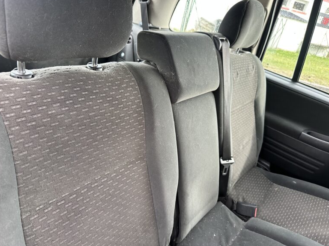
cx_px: 160
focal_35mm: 25
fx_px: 238
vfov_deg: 54.9
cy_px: 125
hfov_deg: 69.4
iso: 160
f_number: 1.78
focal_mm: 6.86
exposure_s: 1/121
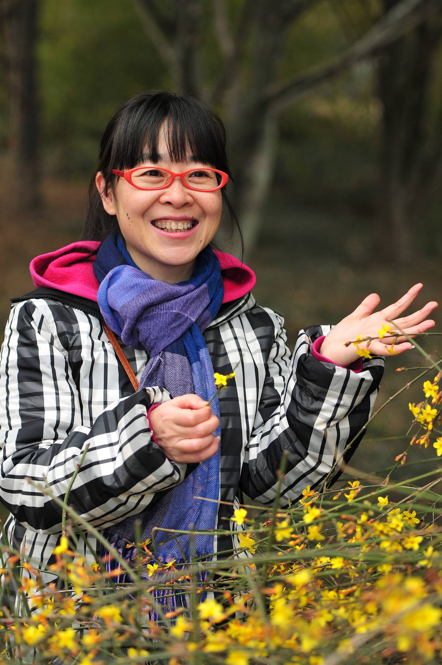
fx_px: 1939
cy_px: 332
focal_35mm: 105
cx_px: 221
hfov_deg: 13.0
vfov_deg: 19.5
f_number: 2.8
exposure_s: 1/320
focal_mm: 70
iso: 200
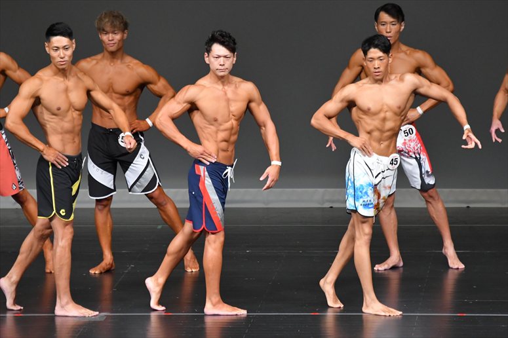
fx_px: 4443
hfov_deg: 6.5
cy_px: 169
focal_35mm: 315
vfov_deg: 4.4
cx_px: 254
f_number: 5.6
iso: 4000
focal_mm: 210
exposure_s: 1/400
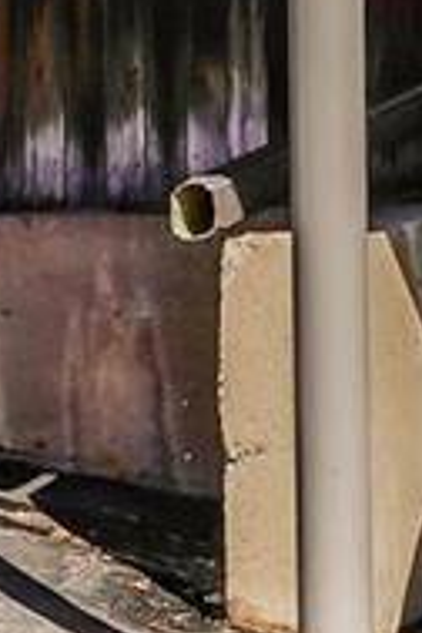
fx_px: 3341
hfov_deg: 6.6
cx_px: 1233
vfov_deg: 10.7
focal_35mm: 190
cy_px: -74
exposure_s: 1/1000
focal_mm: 20
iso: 320
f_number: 8
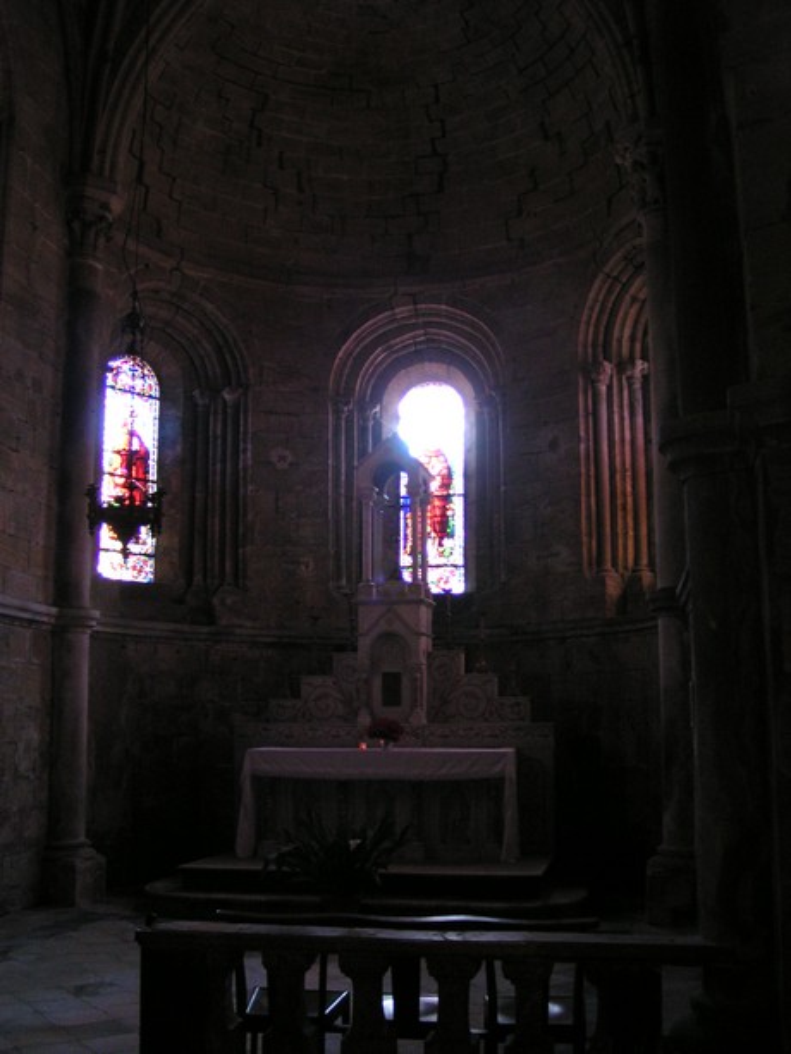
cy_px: 527
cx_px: 396
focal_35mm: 38
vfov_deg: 49.0
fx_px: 1157
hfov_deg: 37.7
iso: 200
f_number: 2.8
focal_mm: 5.8
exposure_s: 1/10
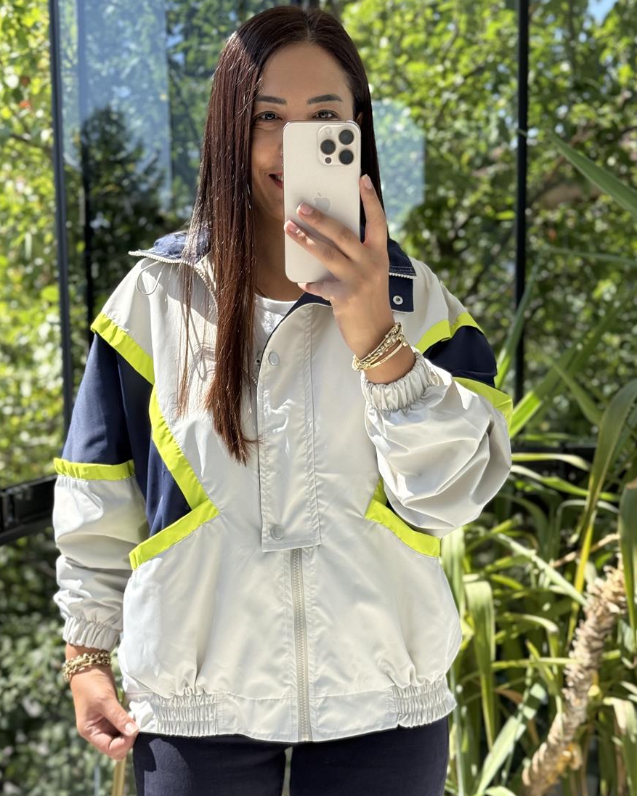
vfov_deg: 33.0
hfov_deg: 26.7
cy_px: 439
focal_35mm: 57
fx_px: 1343
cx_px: 319
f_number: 1.78
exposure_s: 1/810
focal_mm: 6.76
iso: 80
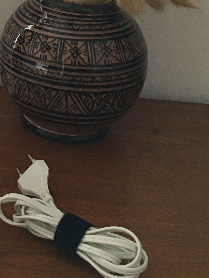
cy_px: -31
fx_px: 668
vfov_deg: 22.2
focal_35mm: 83
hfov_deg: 16.8
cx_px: -61
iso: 160
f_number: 2.2
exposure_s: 1/33
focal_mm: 4.15
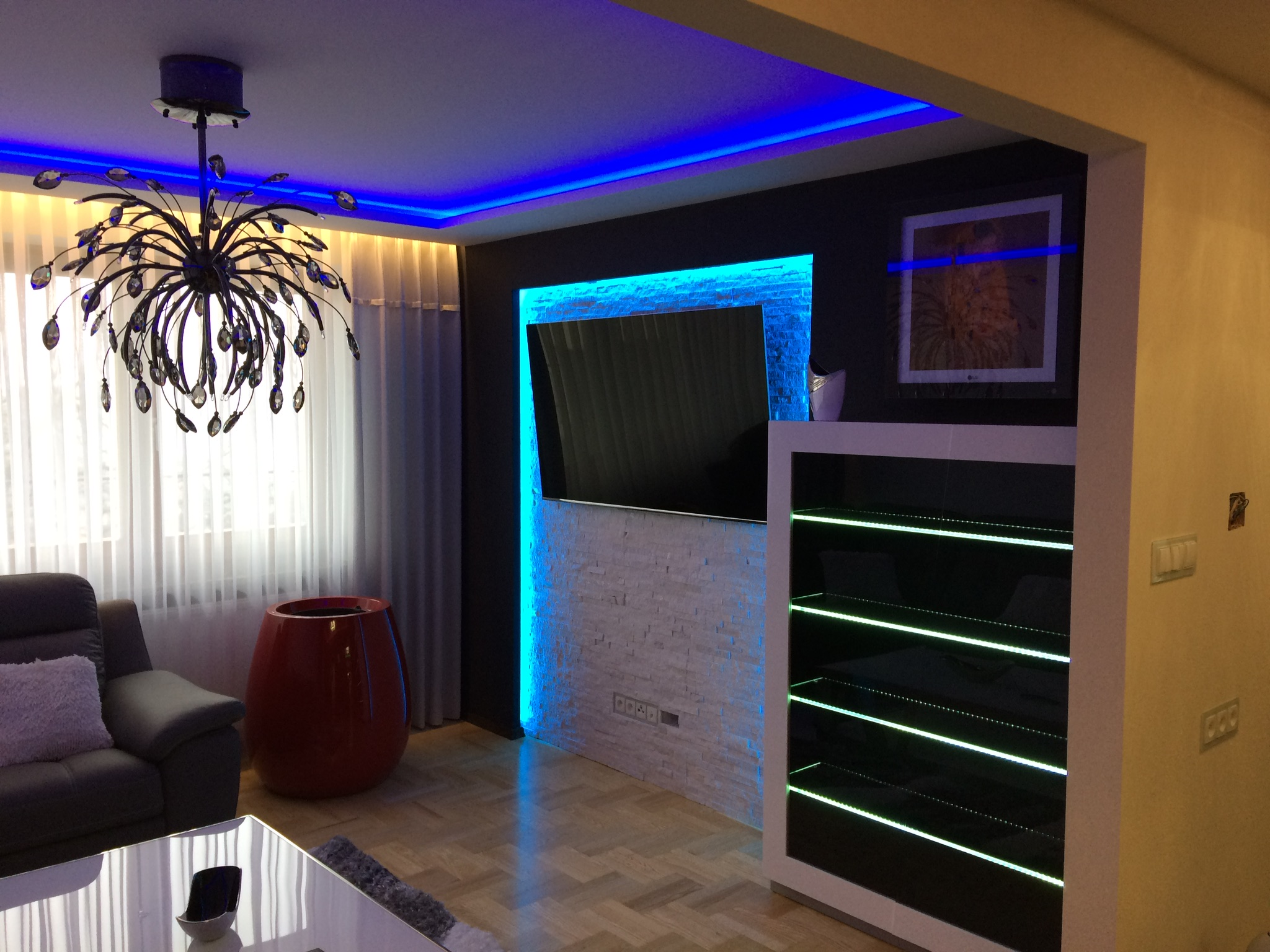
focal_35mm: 29
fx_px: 1064
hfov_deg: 61.7
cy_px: 476
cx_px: 635
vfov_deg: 48.2
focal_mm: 4.15
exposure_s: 1/33
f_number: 2.2
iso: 50
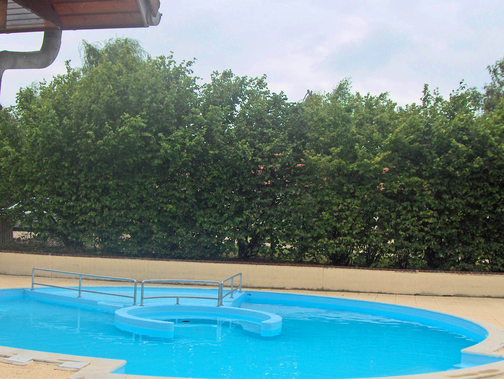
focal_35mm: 47
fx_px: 685
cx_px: 243
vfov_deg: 30.9
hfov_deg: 40.4
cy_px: 211
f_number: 4.8
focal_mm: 8
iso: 100
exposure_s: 1/316
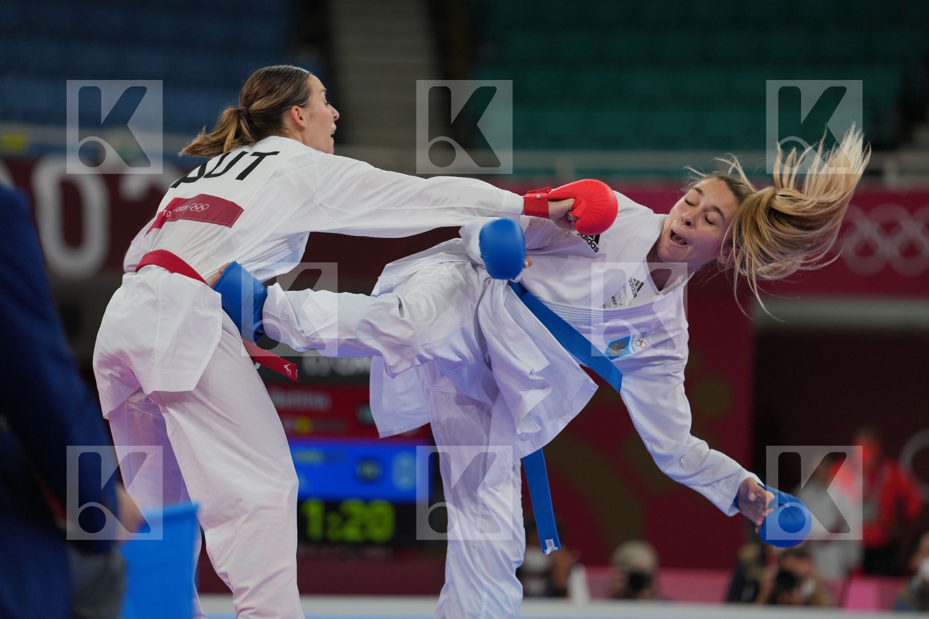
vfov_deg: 6.9
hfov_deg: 10.3
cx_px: 464
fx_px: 5161
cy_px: 310
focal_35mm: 200
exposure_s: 1/1000
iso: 500
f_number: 2.8
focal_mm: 200
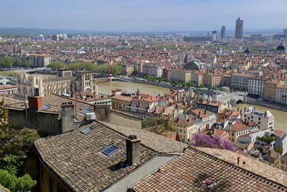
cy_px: 96
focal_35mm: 42
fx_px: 335
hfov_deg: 46.4
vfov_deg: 31.9
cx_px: 144
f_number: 13
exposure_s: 1/200
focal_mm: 42
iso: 200
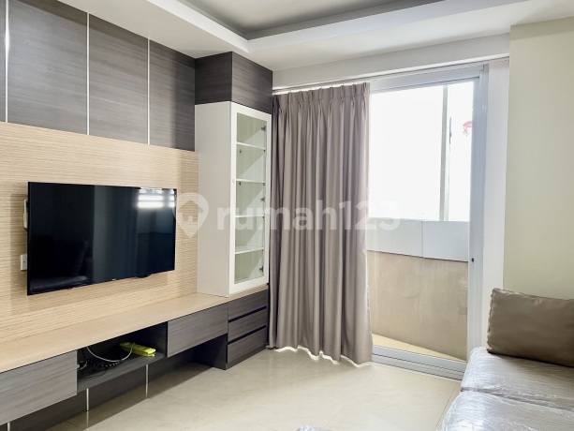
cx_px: 287
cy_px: 216
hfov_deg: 67.3
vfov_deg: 53.1
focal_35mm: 26
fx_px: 431
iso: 125
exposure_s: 1/69
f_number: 1.6
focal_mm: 4.2
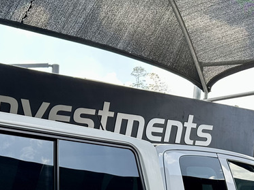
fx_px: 484
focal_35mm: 66
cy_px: 250
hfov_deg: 28.9
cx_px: 59
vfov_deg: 20.3
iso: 80
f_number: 1.78
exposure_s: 1/574
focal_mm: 6.86
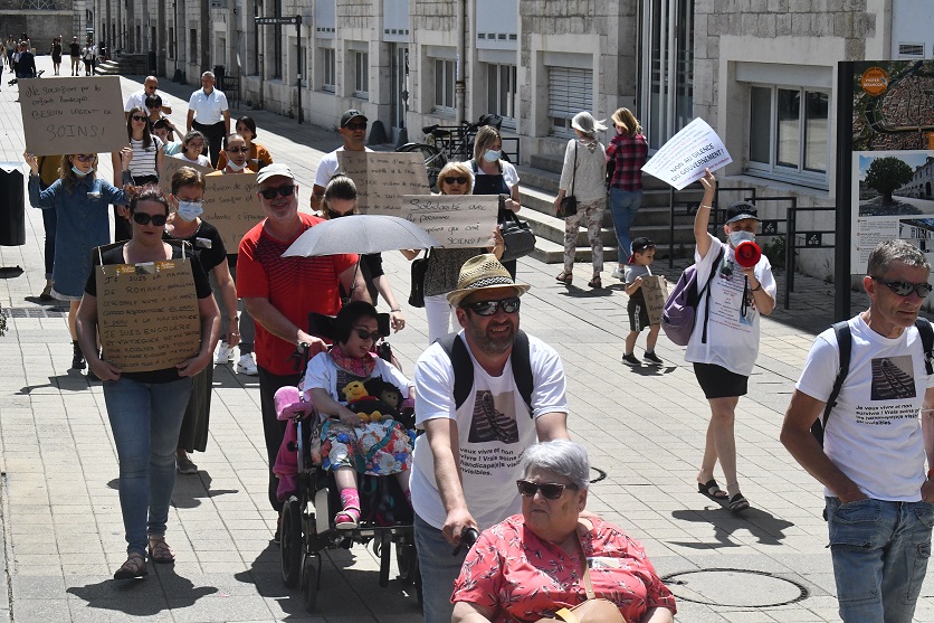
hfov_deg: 24.8
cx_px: 467
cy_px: 312
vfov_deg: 16.6
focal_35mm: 82
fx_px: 2127
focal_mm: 55
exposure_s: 1/2000
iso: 2500
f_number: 22
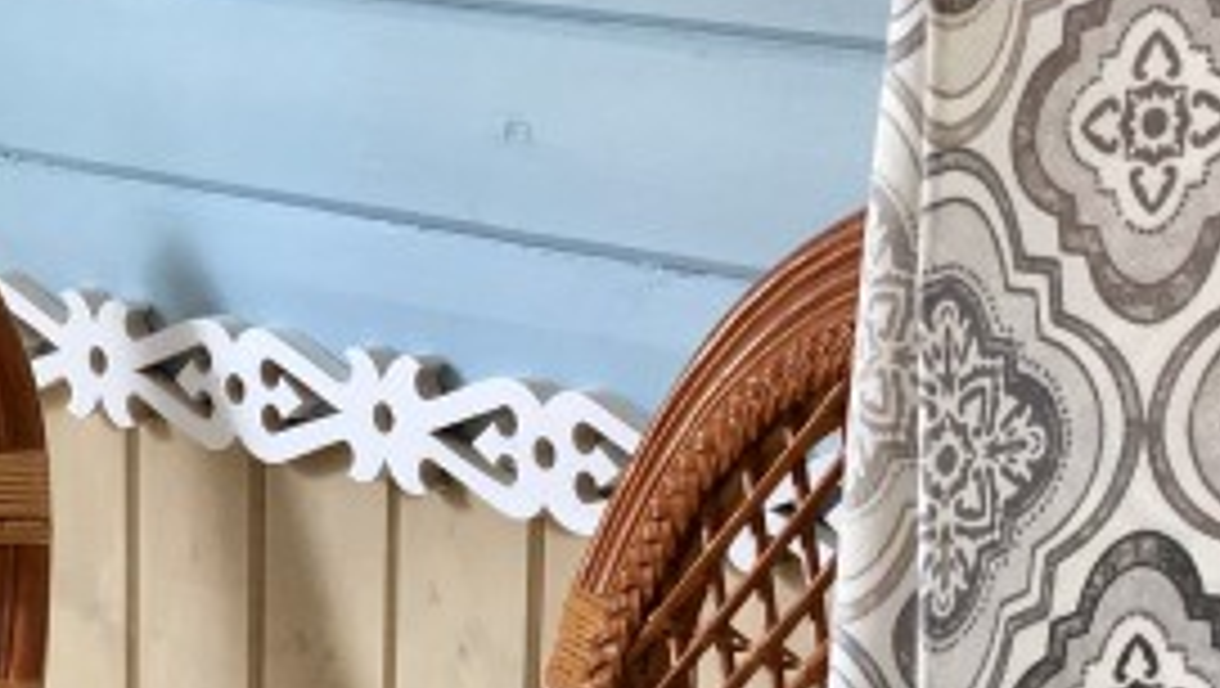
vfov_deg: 7.1
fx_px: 5407
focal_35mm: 167
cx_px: -268
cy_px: 1210
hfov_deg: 12.5
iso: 125
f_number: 2.4
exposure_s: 1/30
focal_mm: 6
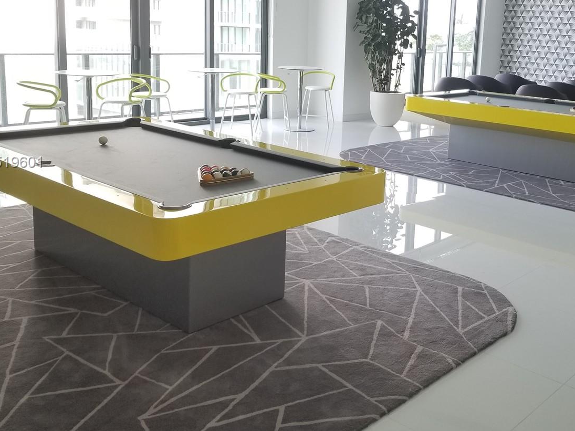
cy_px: 163
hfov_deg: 48.2
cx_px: 384
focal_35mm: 38
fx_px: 631
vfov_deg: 37.5
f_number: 1.7
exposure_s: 1/120
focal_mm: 4.25
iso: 100
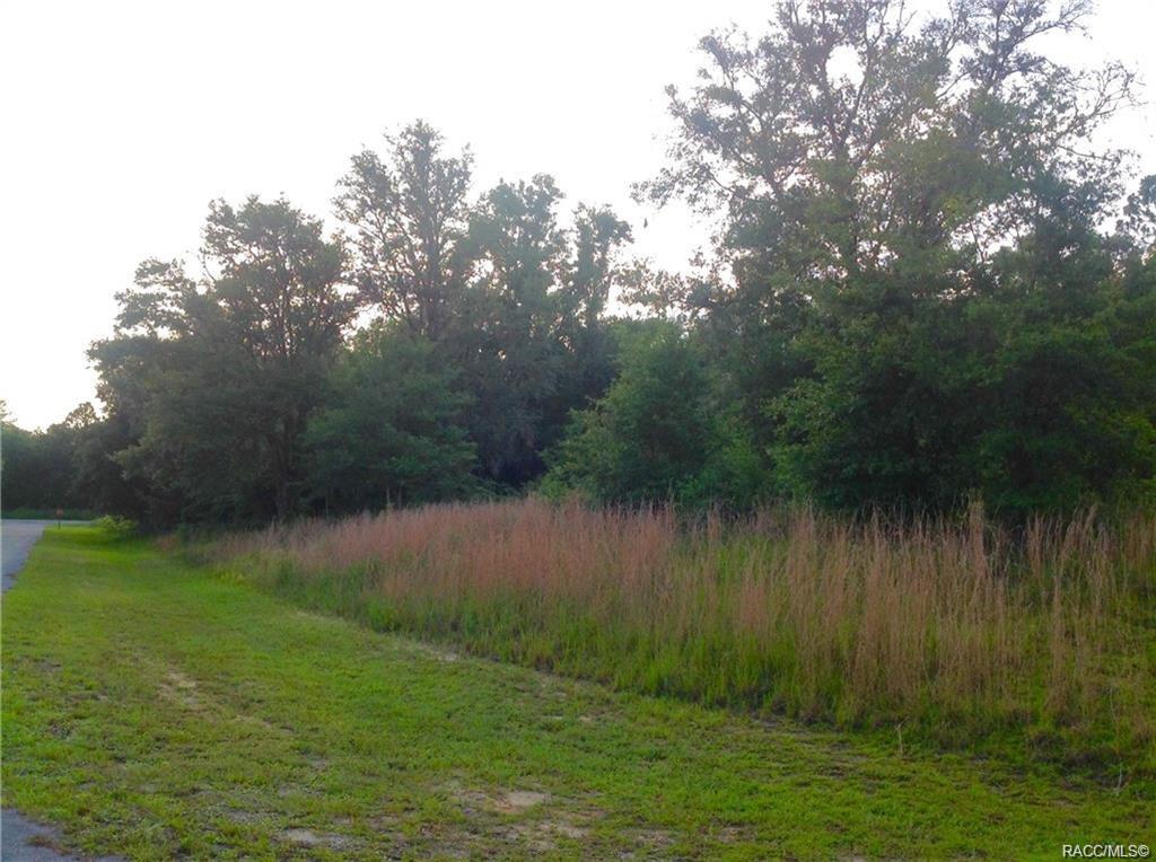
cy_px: 431
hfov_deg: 52.7
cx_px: 578
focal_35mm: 35
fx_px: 1167
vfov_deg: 40.6
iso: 50
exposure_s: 1/737
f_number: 2.4
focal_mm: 4.28
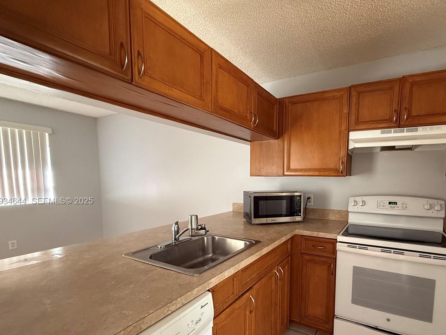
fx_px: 232
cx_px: 268
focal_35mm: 18
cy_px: 201
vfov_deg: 70.8
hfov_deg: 86.6
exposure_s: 1/60
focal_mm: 2.22
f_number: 2.2
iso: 640
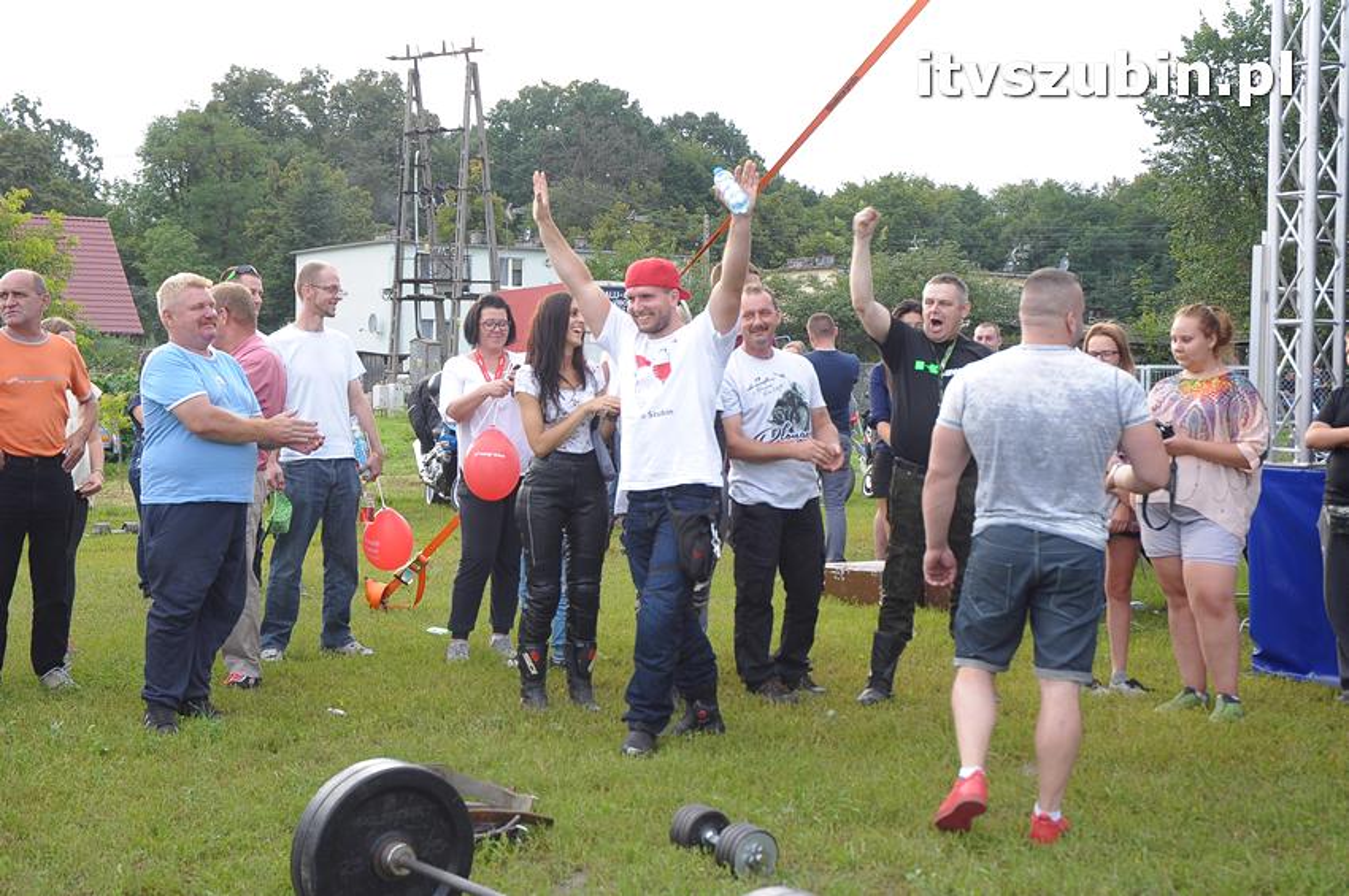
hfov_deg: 37.9
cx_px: 674
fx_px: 1965
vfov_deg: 25.7
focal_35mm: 52
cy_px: 448
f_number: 5.6
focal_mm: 35
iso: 400
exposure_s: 1/125
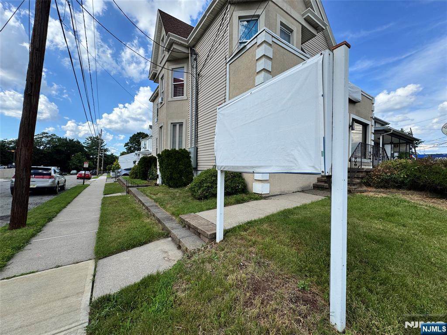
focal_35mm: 14
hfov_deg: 102.1
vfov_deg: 85.7
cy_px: 168
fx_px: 181
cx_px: 224
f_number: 2.2
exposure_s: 1/1277
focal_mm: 2.22
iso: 40
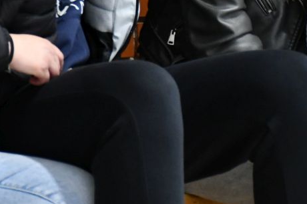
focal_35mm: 329
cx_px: 170
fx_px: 2804
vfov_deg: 4.2
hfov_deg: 6.3
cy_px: -77
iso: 3200
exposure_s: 1/80
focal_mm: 70
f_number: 5
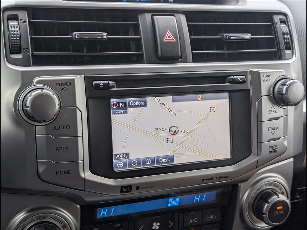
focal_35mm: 49
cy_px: 115
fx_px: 435
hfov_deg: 38.9
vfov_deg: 29.7
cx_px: 154
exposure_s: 1/204
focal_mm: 6.9
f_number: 1.68
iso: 130
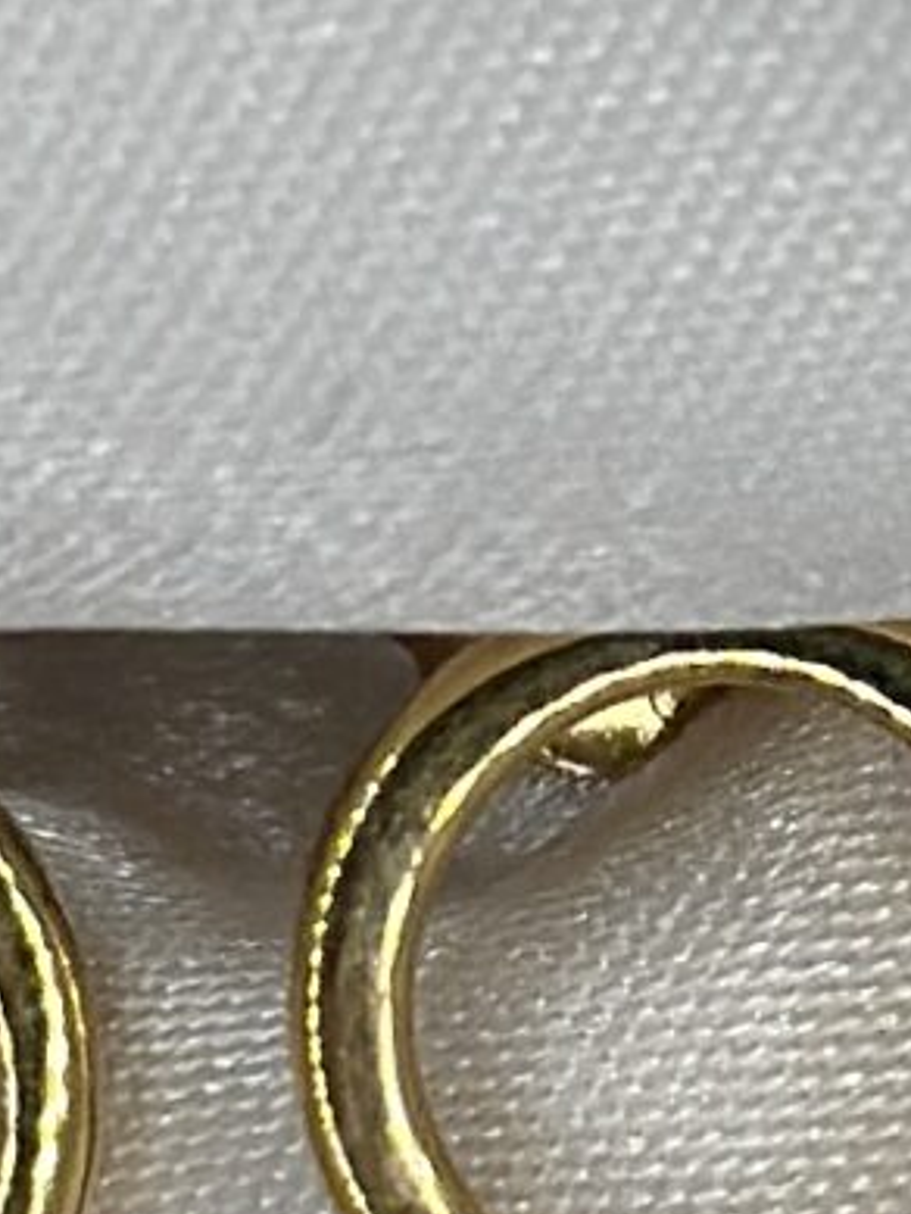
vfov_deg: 6.2
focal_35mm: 316
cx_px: 324
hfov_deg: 4.7
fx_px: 11082
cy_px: 1660
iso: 100
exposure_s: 1/2469
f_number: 1.78
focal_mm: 6.86
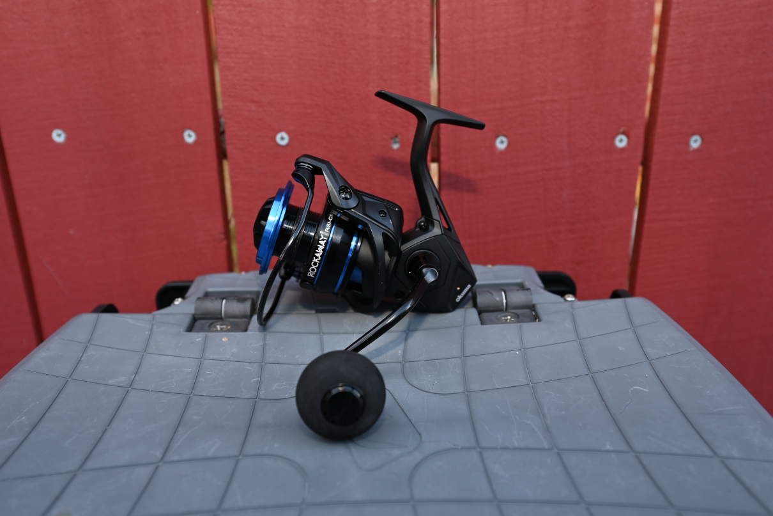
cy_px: 258
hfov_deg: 73.7
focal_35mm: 24
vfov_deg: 53.1
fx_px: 515
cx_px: 386
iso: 100
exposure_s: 1/60
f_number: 4
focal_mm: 24
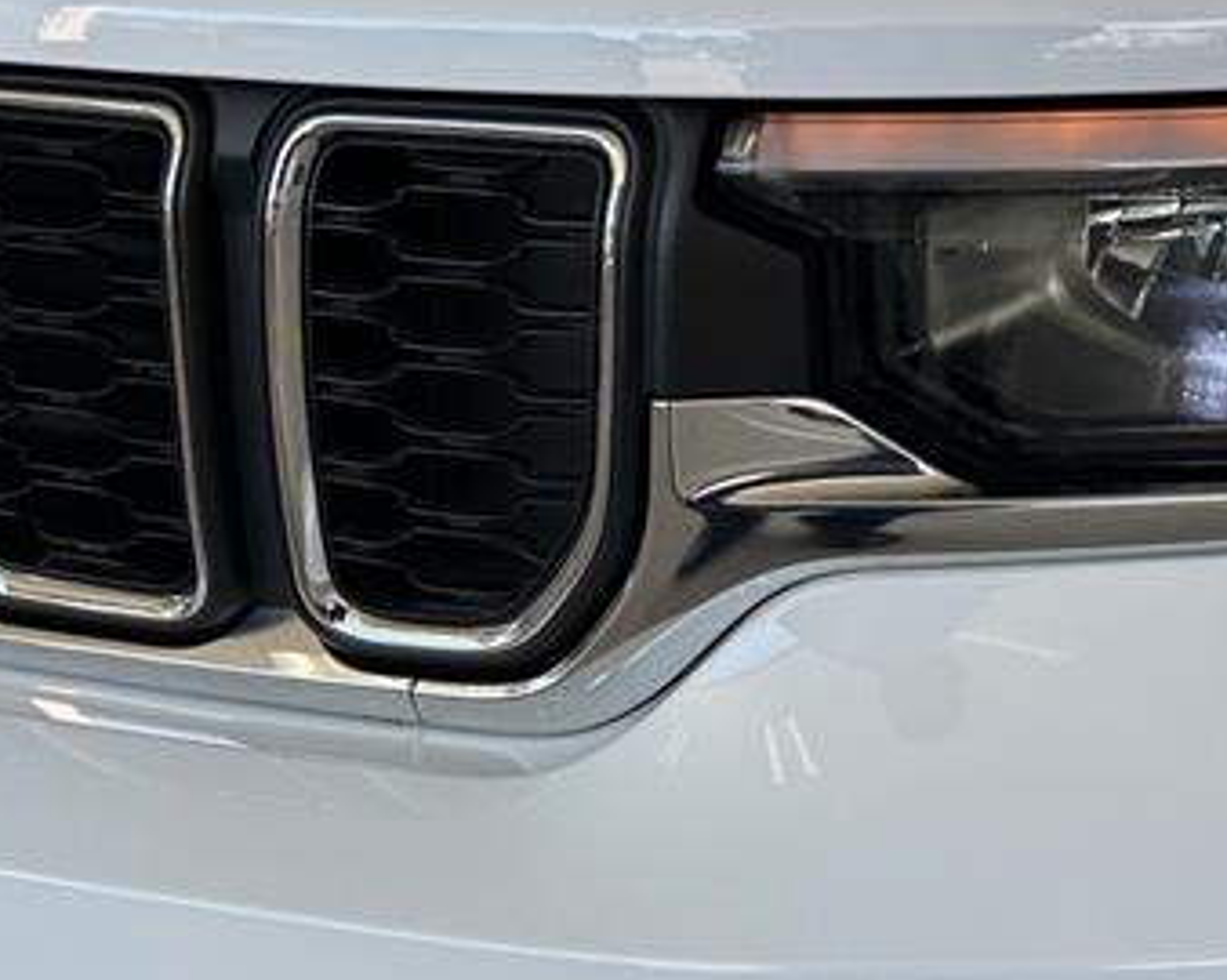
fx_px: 2577
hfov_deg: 26.8
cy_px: 472
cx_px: 595
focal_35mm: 71
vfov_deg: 21.5
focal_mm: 6.86
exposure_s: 1/406
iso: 80
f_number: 1.78
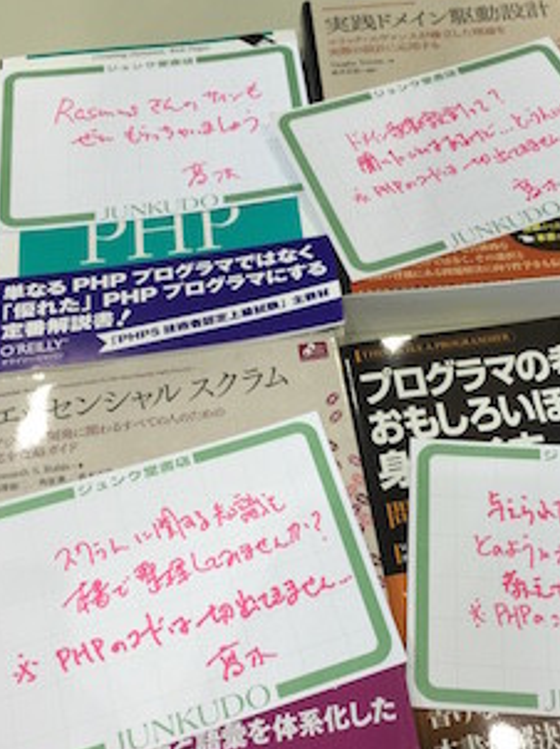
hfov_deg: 34.9
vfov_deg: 45.7
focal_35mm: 41
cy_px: 425
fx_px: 886
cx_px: 342
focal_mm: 4.15
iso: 40
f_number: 2.2
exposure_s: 1/50
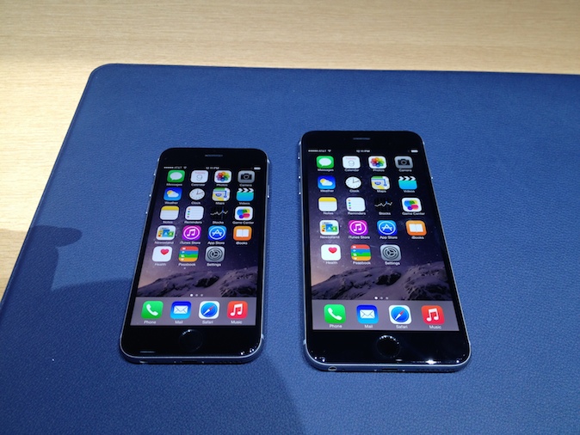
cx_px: 290
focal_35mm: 35
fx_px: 587
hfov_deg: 52.6
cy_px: 218
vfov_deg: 40.7
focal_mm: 4.28
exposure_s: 1/40
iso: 64
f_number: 2.4
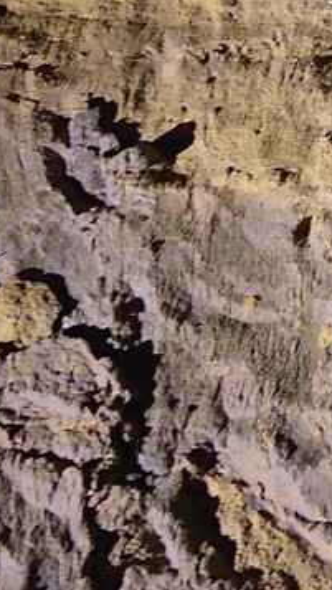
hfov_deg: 4.7
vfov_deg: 8.4
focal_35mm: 240
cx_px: 1169
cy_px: -714
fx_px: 3753
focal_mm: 34
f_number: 5
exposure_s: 1/20
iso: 1600
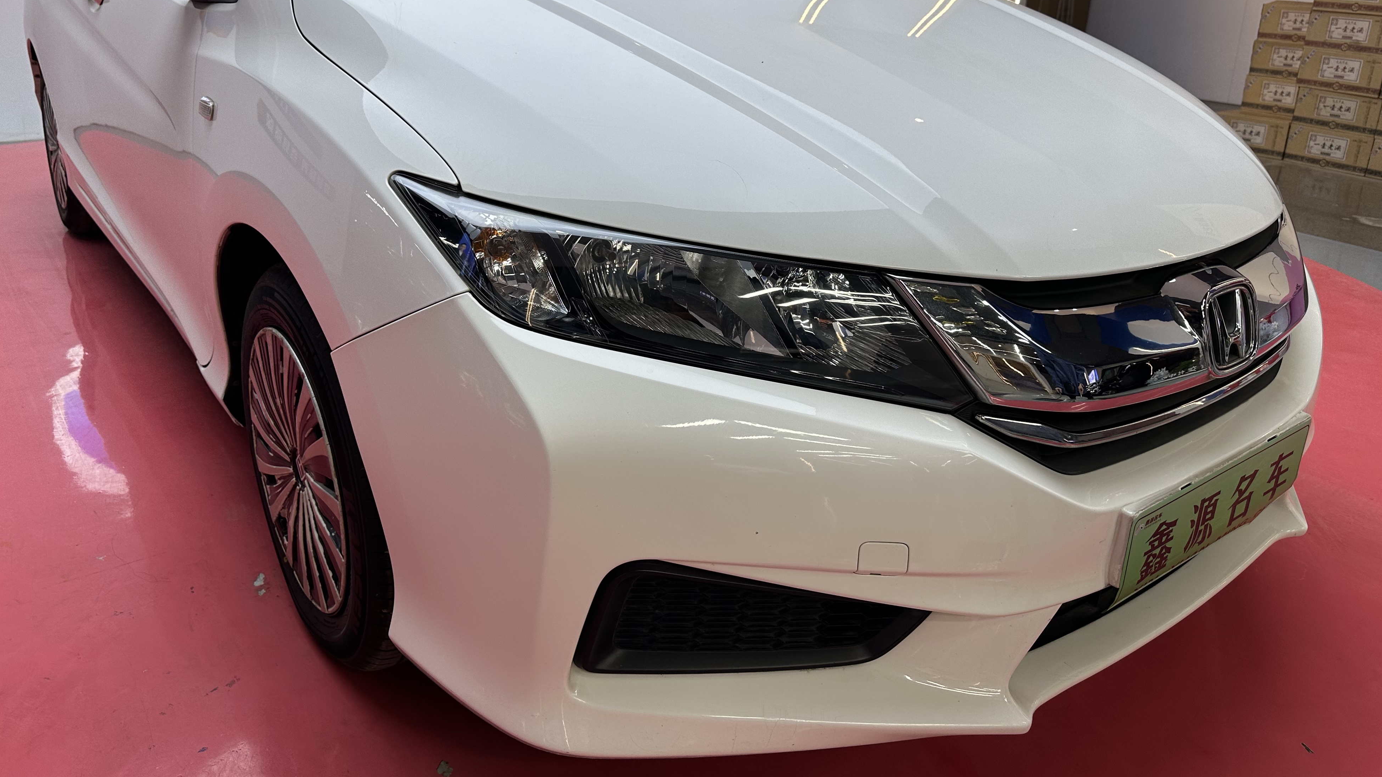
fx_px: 989
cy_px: 264
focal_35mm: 27
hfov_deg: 69.9
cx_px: 688
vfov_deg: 42.4
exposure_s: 1/177
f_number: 1.78
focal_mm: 6.86
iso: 64
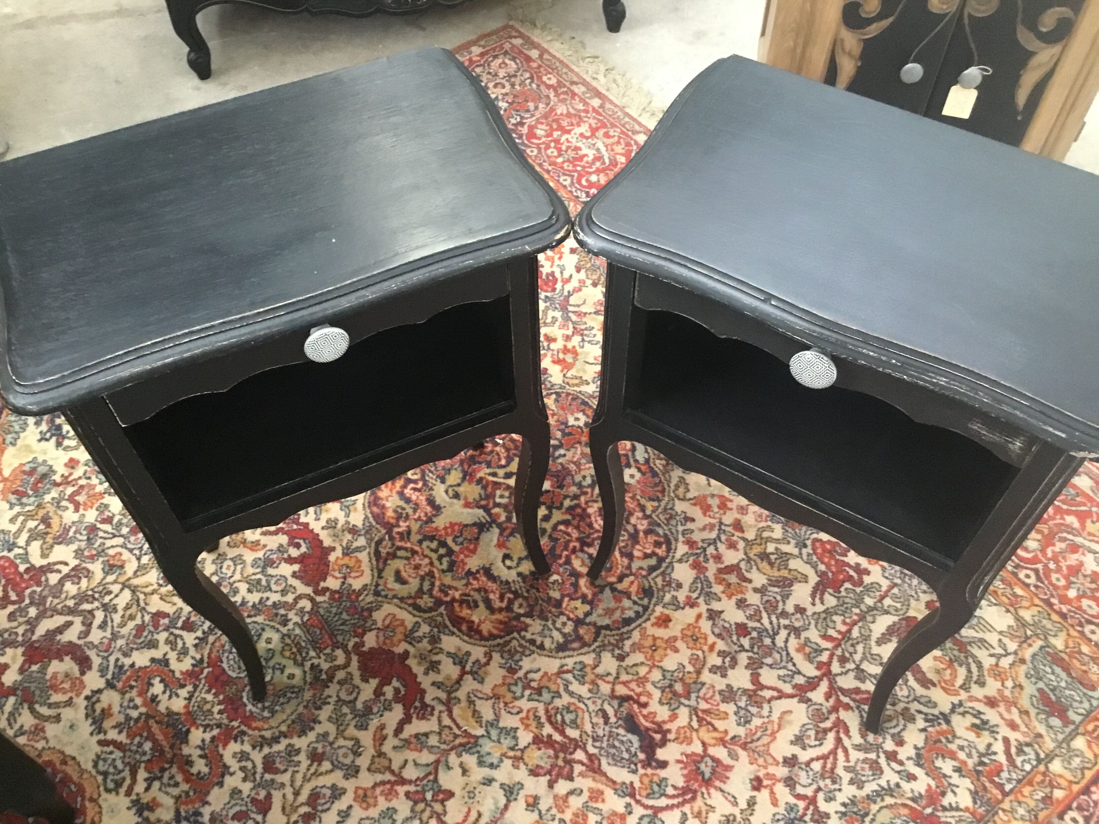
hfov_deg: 58.4
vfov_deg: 45.4
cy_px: 412
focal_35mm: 31
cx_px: 550
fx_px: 984
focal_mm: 3.3
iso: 320
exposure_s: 1/17
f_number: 2.4
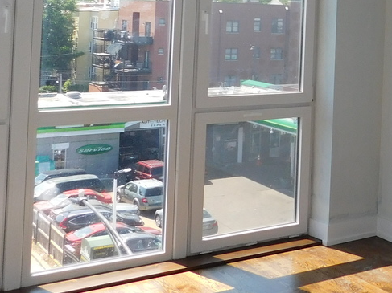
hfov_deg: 25.7
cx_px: 465
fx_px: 770
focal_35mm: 68
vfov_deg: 20.8
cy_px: -7
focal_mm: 4
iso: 125
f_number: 3
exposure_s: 1/500
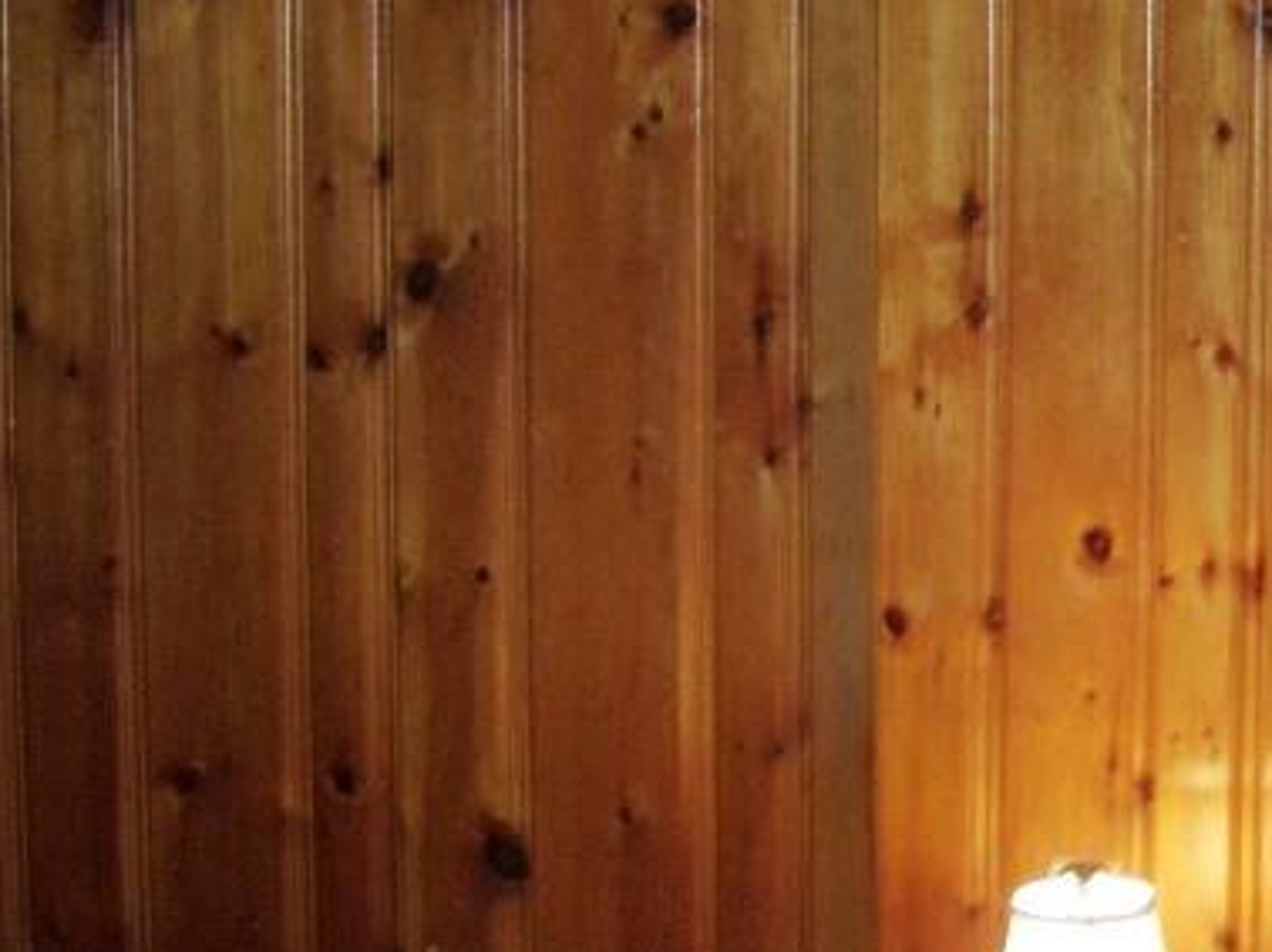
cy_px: 242
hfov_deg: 18.7
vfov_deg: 14.3
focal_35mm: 103
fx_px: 3782
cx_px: 1201
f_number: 3.5
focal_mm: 6.7
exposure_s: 1/30
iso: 200
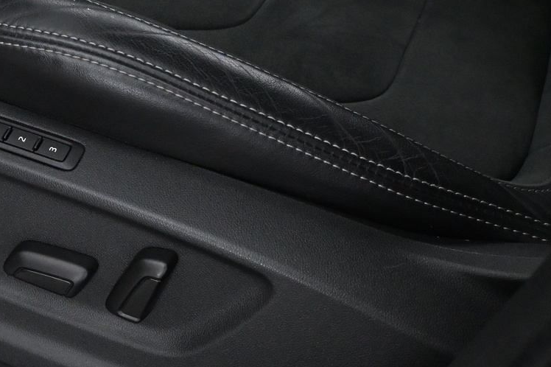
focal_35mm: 67
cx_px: 35
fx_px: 1019
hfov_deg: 28.8
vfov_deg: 20.4
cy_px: 203
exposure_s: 1/50
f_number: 3.8
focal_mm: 20.5
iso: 4000
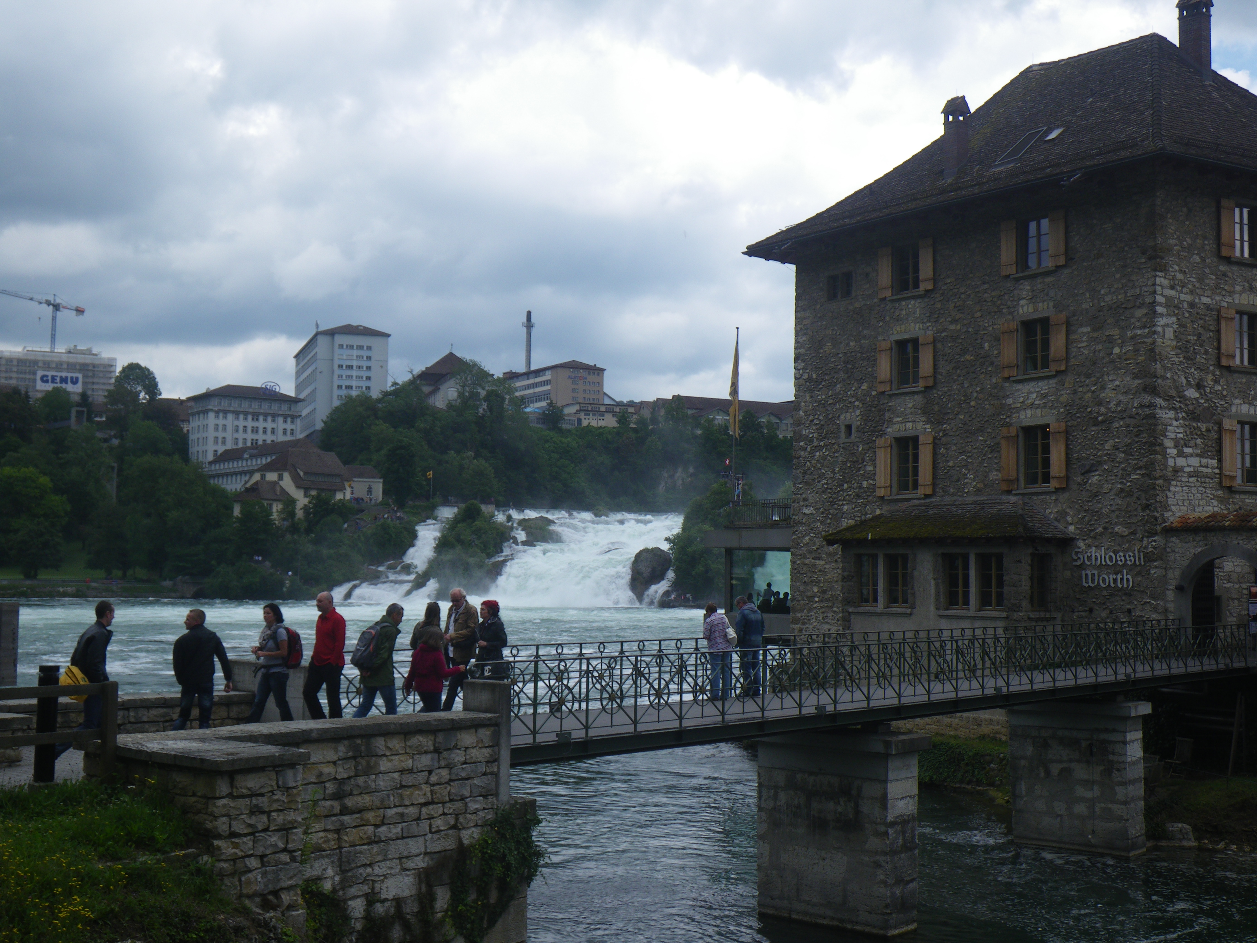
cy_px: 472
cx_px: 628
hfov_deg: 44.8
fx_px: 1525
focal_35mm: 42
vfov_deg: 34.3
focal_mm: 7.5
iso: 50
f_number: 5
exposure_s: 1/200
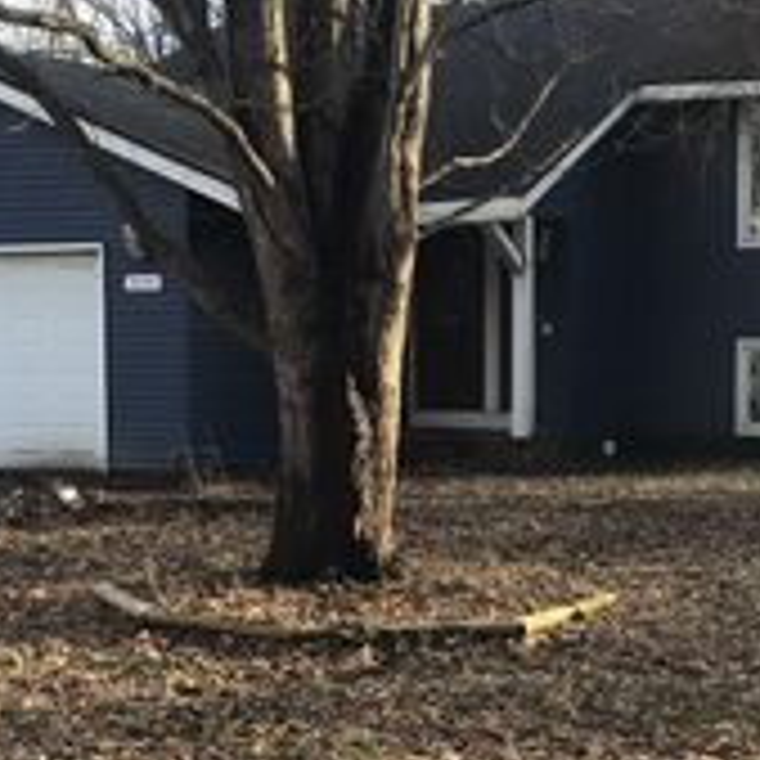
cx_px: 355
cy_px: 474
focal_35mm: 81
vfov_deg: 21.3
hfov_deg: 21.4
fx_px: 2012
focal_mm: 3.3
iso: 25
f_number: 2.4
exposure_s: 1/129
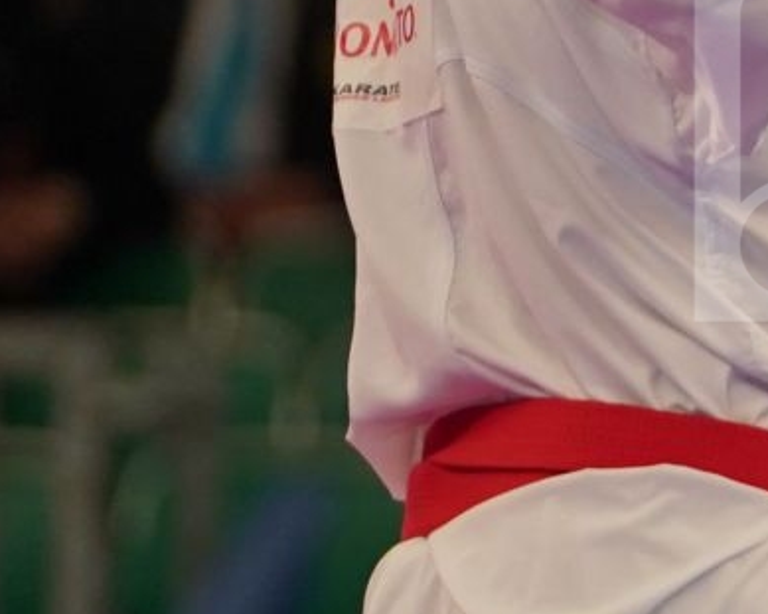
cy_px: 142
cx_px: 1548
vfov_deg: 1.4
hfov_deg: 1.7
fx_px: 25746
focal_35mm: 1133
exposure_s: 1/1000
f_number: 2.8
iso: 1250
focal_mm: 174
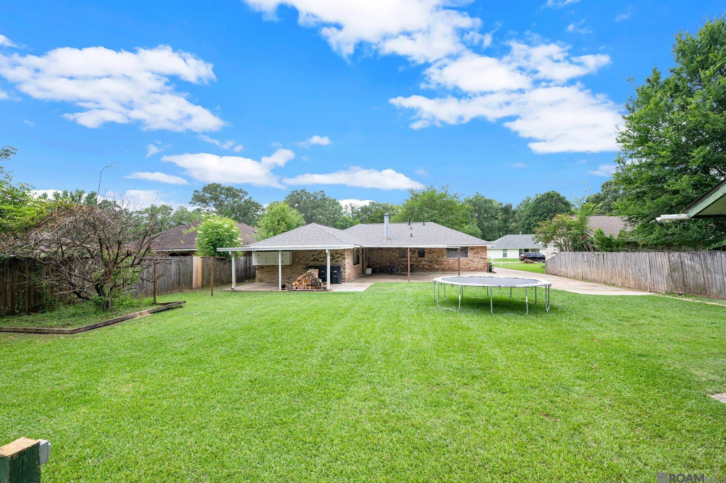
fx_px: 312
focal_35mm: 16
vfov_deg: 75.4
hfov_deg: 98.6
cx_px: 363
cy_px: 242
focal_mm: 15.5
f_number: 10
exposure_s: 1/320
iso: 400
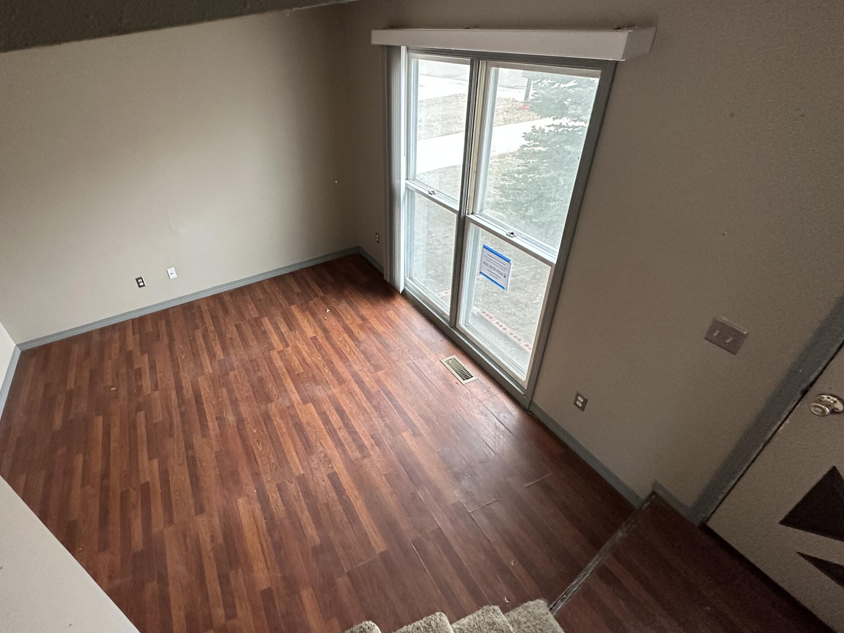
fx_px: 439
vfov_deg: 71.5
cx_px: 302
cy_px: 298
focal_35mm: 18
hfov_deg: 85.5
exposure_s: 1/99
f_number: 2.2
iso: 320
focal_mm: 2.22
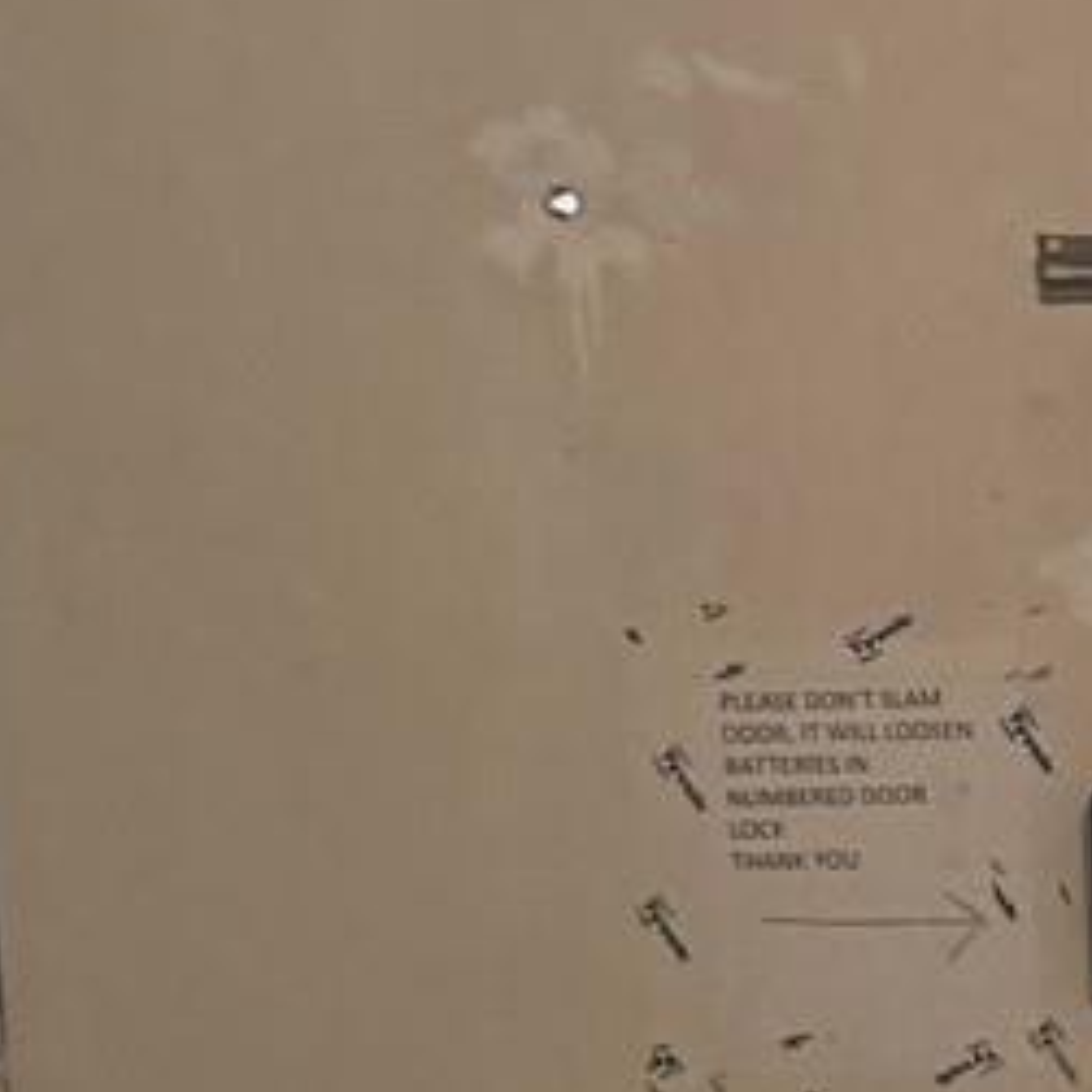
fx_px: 6174
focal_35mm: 173
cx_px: 2467
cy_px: 1079
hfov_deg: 9.2
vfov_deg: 10.0
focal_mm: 6.76
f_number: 1.78
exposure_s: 1/60
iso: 250
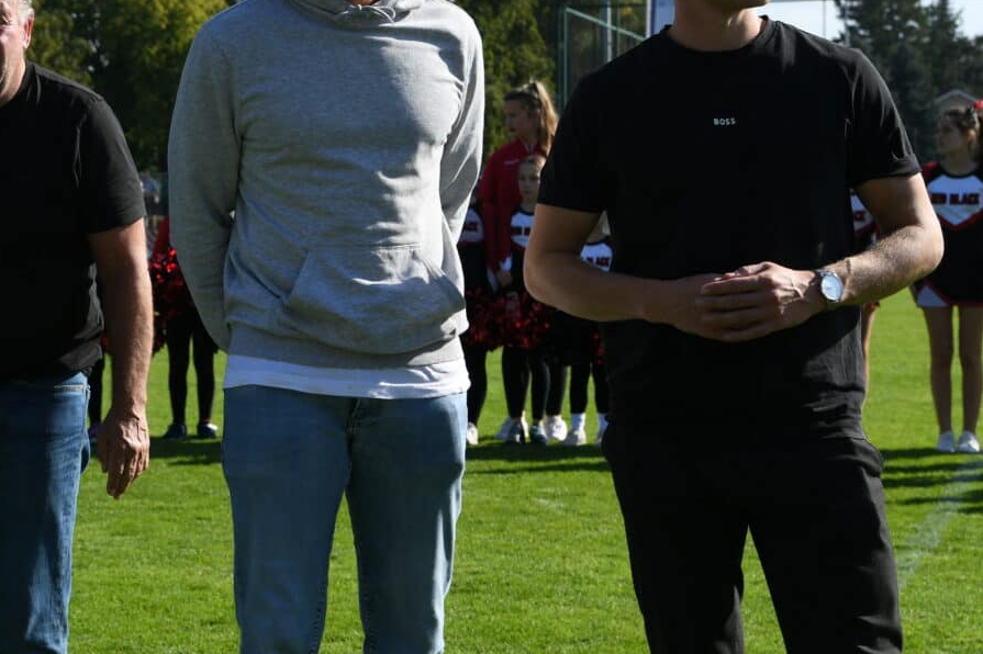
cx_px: -34
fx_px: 2811
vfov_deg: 13.3
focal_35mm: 103
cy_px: 262
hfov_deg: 19.2
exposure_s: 1/1250
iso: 280
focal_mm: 45
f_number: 5.6
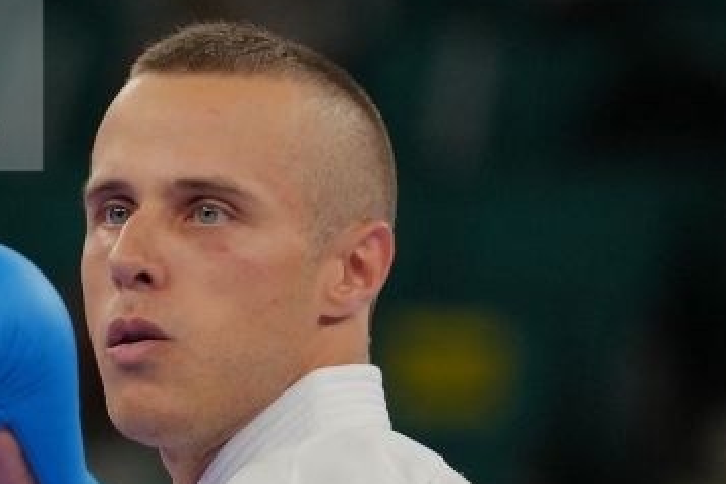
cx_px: -146
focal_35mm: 1008
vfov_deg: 1.4
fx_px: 20326
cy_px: 706
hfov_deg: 2.0
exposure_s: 1/1000
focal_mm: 200
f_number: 2.8
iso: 400
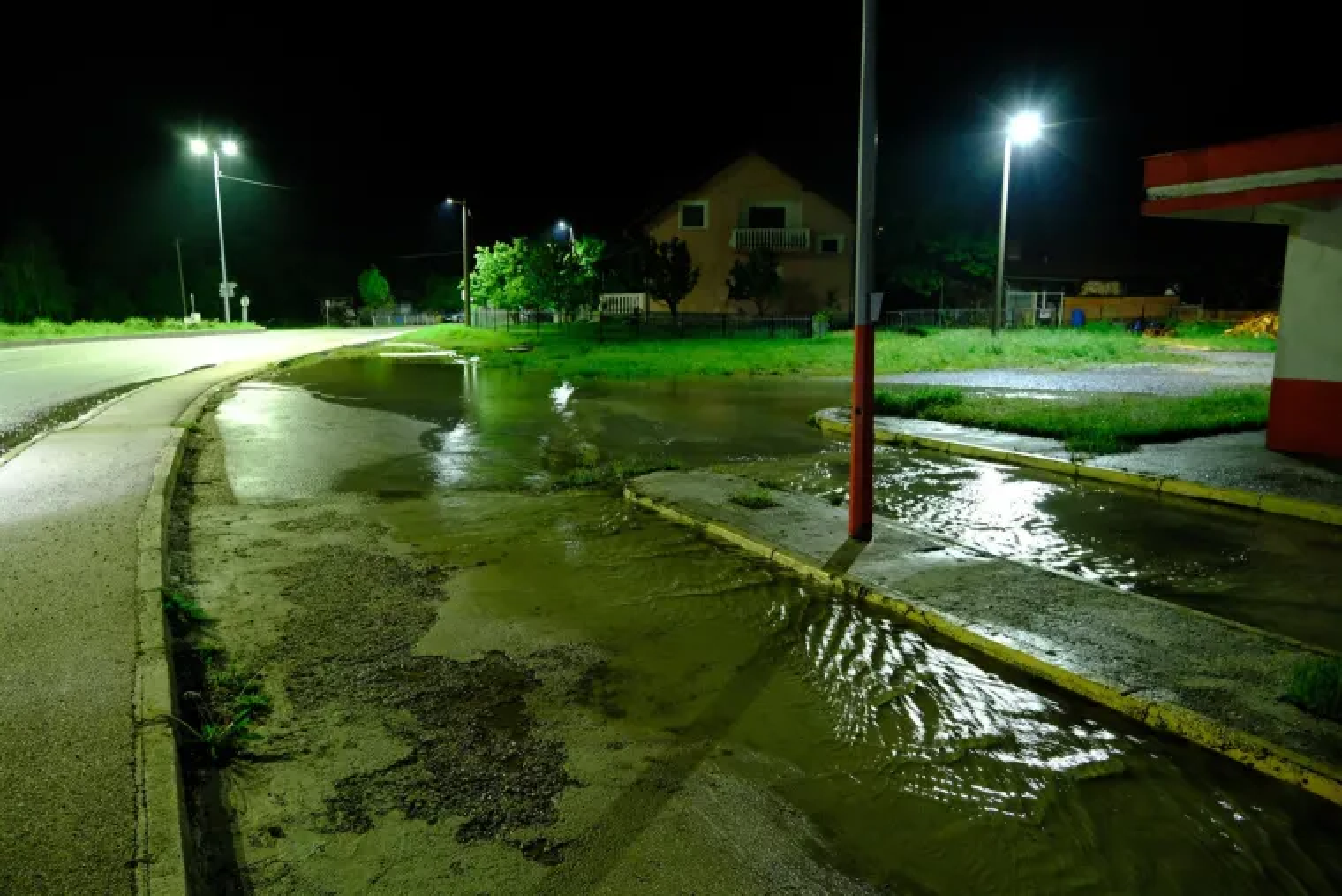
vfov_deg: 53.2
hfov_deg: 73.7
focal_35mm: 24
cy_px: 448
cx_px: 671
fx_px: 895
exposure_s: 1/6
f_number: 2.8
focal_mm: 16
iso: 6400
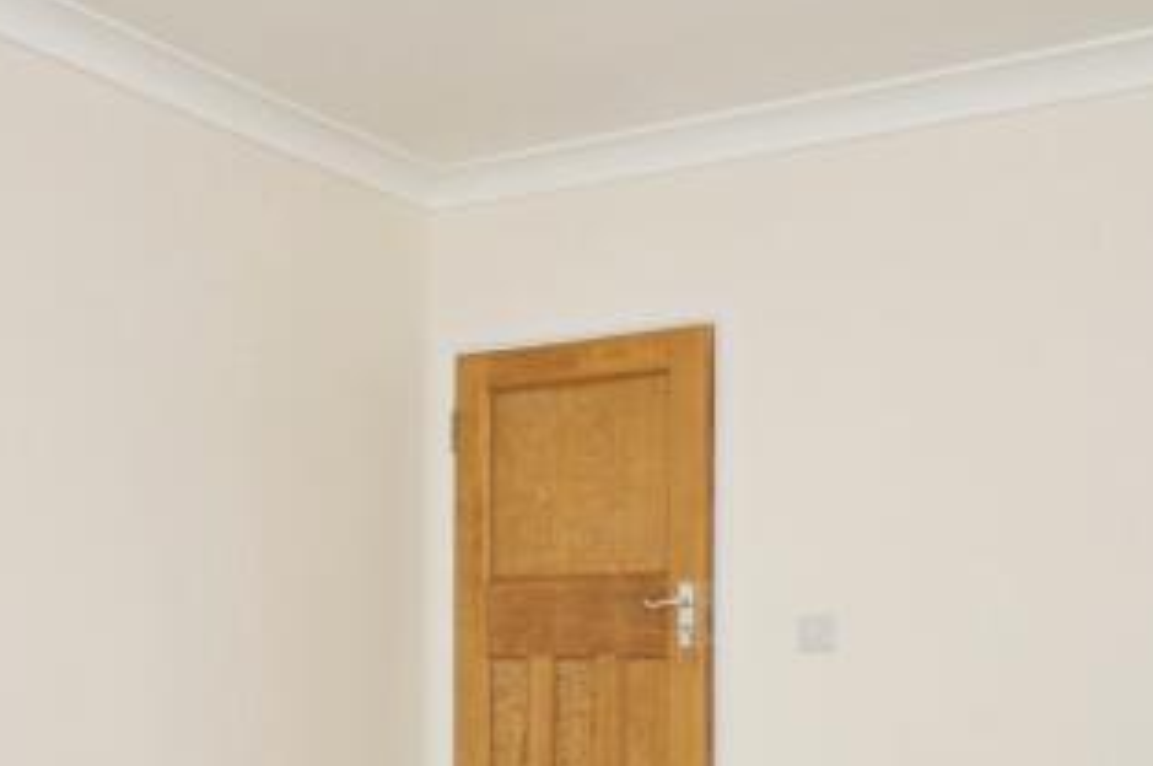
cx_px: 556
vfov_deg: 26.6
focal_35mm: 49
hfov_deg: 40.4
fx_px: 1568
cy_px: 679
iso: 200
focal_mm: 10
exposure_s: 1/60
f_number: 5
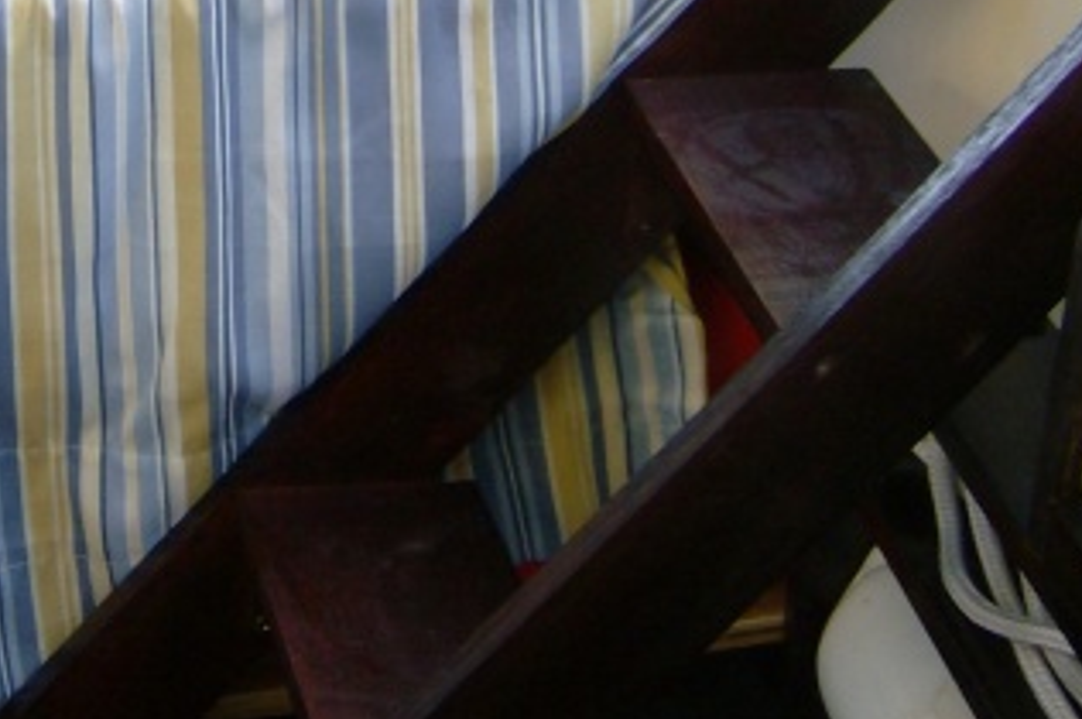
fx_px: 2852
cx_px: 113
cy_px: -147
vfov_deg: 13.9
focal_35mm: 95
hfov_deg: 21.0
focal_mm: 6
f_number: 2.8
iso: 106
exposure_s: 1/64
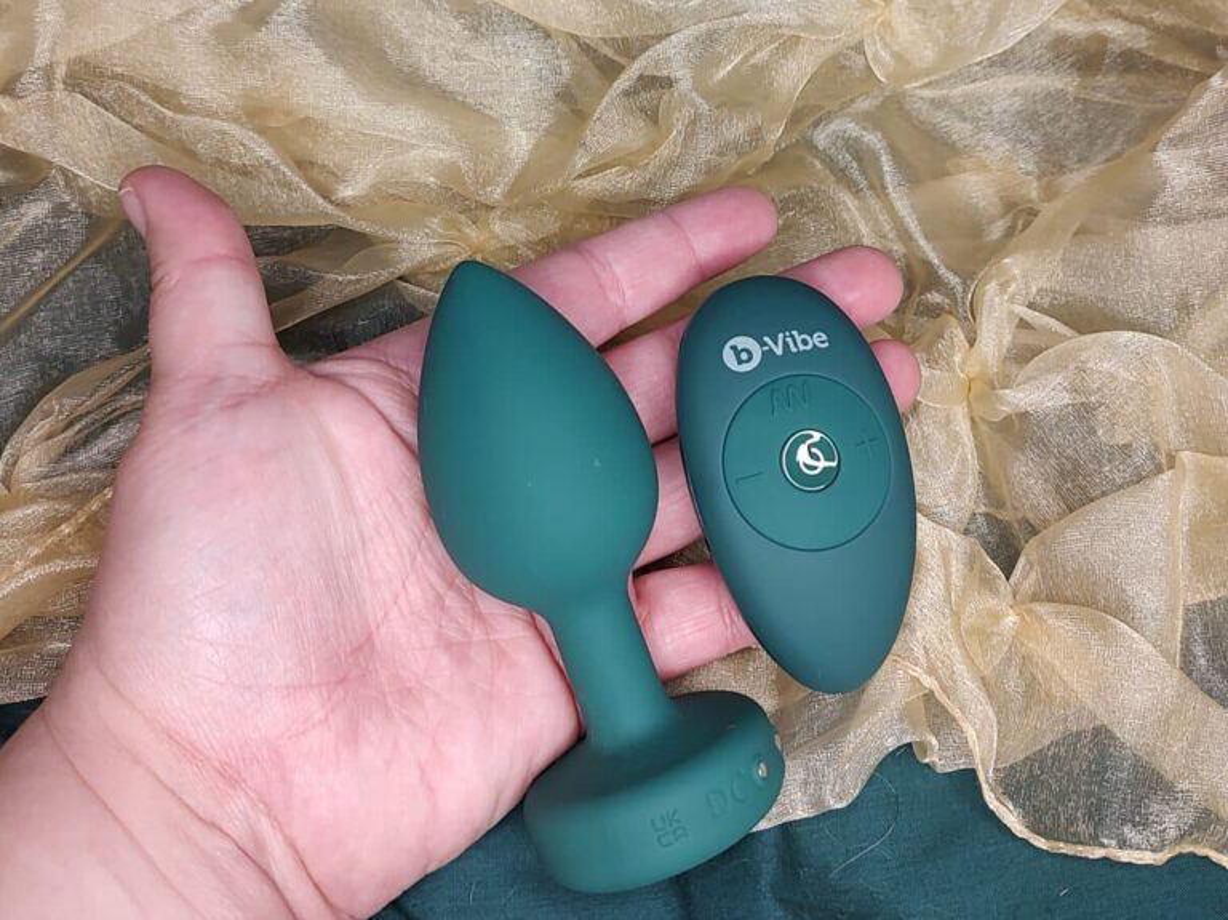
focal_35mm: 24
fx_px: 851
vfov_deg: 56.8
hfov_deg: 71.6
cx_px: 614
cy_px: 460
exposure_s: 1/30
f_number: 1.9
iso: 1600
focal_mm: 5.88
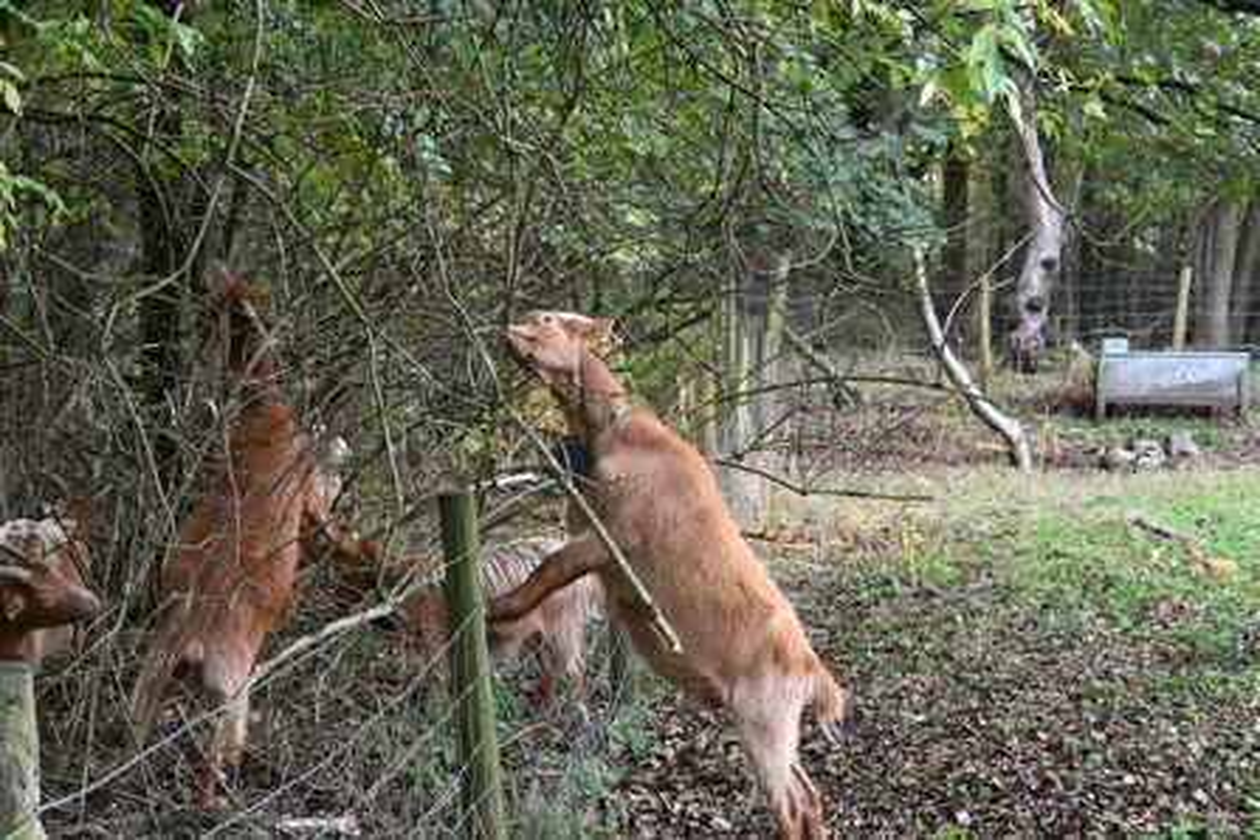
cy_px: 420
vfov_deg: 18.2
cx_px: 630
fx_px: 2625
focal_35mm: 75
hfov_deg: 27.0
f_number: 6.3
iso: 2500
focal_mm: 50
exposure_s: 1/125
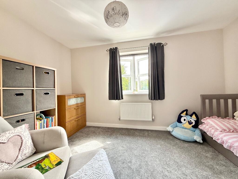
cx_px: 119
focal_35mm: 14
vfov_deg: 85.7
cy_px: 90
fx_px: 96
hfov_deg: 102.1
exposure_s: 1/100
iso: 64
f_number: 2.2
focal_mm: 2.22
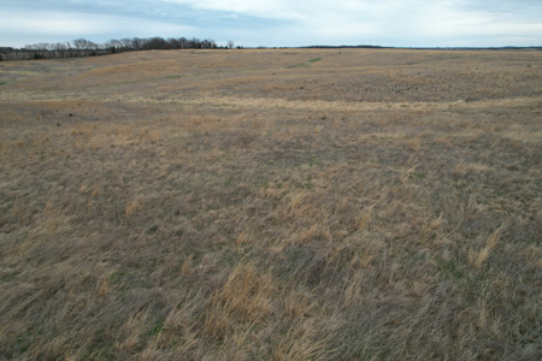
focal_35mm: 22
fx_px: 331
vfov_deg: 57.2
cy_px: 180
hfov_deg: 78.6
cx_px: 271
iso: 100
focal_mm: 8.38
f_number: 2.8
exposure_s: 1/500
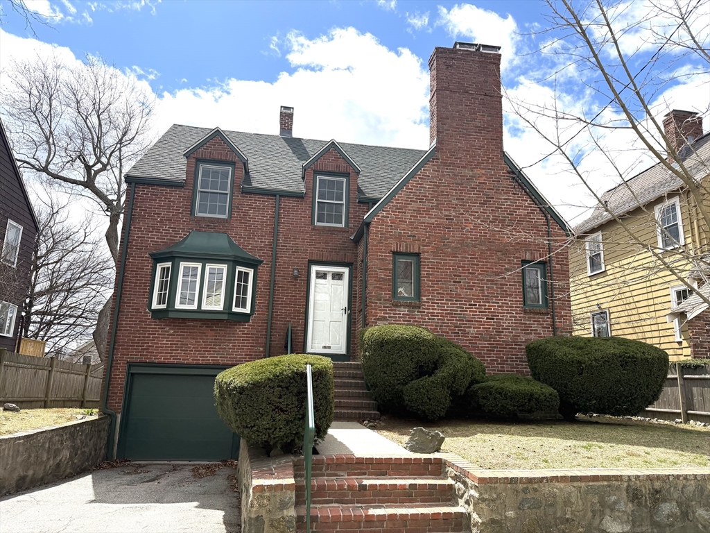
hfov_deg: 71.6
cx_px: 355
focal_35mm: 24
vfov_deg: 56.8
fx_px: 492
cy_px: 266
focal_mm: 6.76
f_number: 1.78
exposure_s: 1/9091
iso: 125
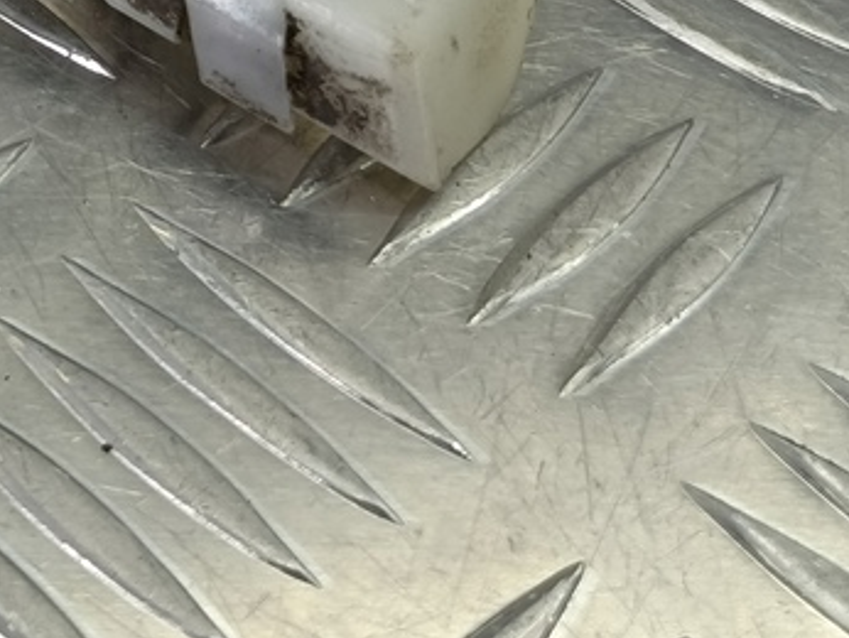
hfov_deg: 25.1
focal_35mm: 68
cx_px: -221
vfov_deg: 19.4
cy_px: -265
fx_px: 1669
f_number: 1.6
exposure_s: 1/50
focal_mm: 4.11
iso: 91
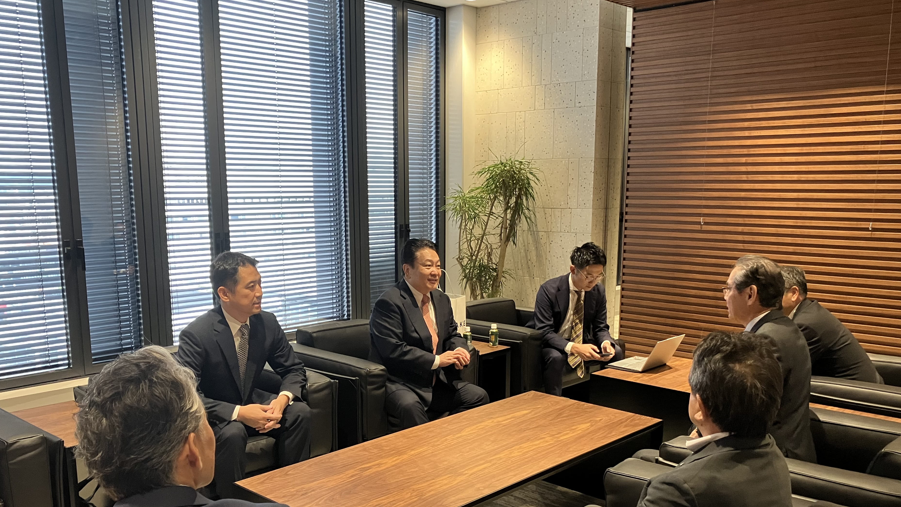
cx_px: 449
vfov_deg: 35.3
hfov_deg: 59.5
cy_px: 335
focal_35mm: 33
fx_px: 788
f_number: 1.8
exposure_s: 1/60
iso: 200
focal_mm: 3.99
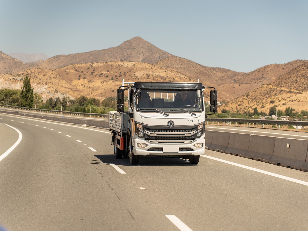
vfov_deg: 18.0
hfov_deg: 23.8
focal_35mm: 82
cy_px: 114
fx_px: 730
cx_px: 173
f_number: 2.8
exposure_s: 1/1600
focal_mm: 75
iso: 125
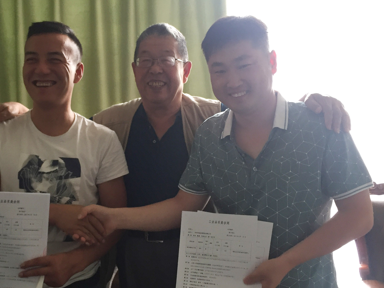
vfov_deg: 31.5
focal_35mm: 46
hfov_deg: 41.0
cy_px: 153
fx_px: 510
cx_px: 147
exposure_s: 1/33
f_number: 2.2
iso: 100
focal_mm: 4.15
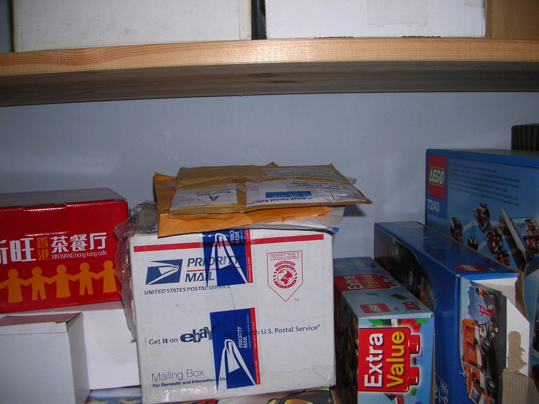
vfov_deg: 40.6
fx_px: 545
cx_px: 270
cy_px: 202
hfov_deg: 52.7
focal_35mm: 35
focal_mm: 5.8
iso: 50
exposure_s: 1/60.1
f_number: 2.8
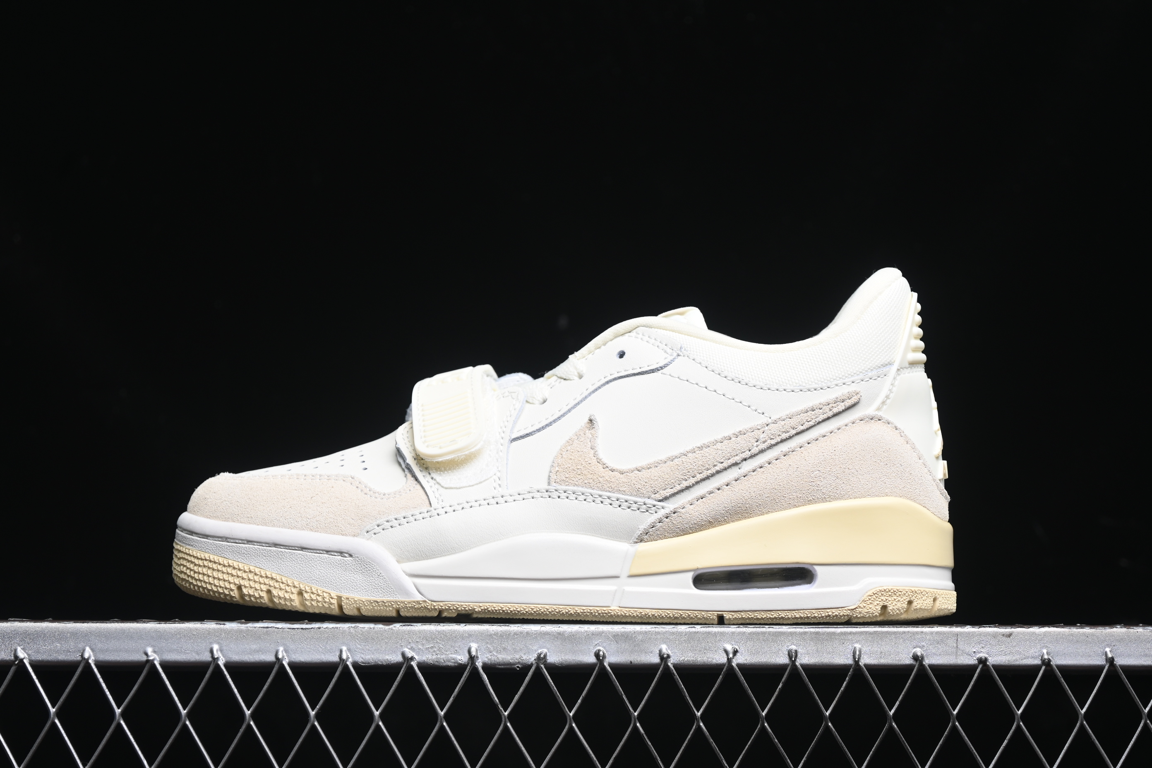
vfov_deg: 18.2
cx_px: 576
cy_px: 384
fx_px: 2400
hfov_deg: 27.0
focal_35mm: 75
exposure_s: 1/60
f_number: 6.3
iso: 160
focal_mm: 50
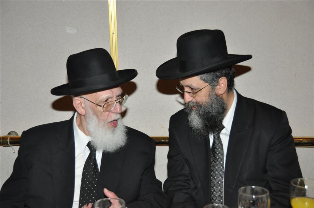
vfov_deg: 22.6
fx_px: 523
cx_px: 157
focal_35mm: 60
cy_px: 104
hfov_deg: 33.4
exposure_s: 1/60
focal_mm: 40
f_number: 4.5
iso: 800
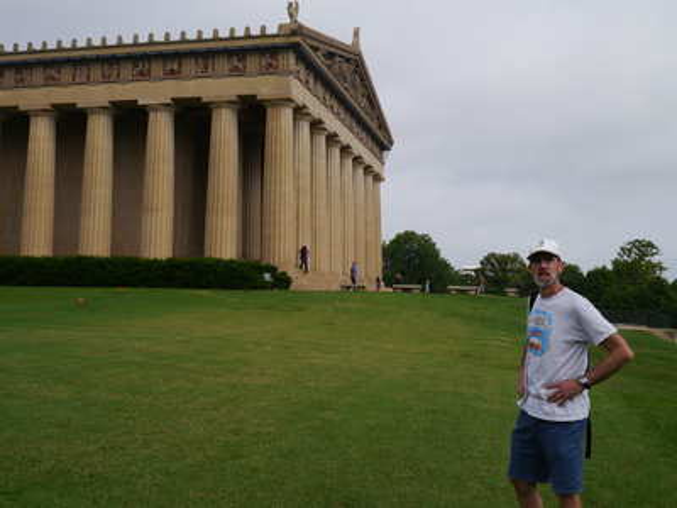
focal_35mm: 40
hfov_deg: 46.8
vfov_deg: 36.0
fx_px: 782
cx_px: 338
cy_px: 254
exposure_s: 1/1000
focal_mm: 20
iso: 160
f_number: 5.6
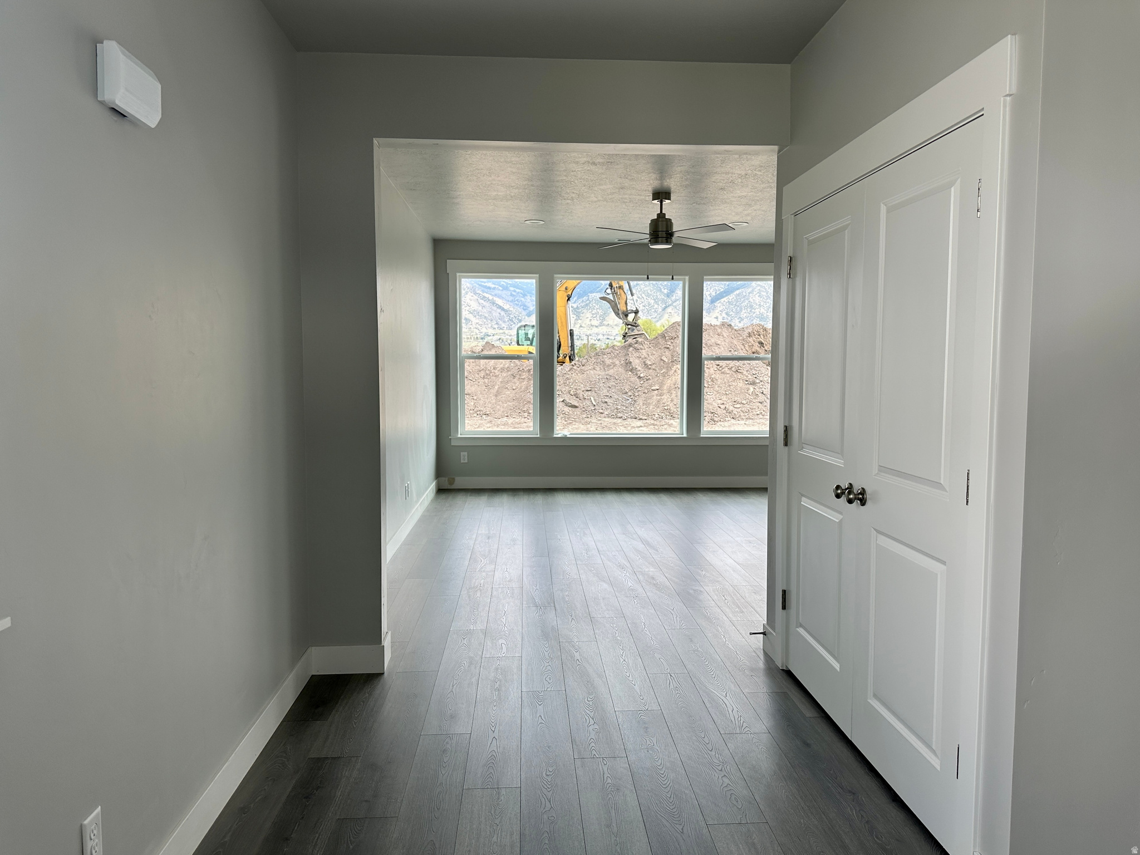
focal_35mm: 24
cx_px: 570
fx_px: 790
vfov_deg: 56.8
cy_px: 428
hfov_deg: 71.6
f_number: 1.78
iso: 80
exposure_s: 1/365
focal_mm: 6.86
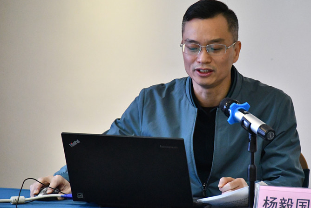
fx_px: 3103
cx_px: 182
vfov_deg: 3.8
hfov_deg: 5.7
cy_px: 100
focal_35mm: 359
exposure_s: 1/320
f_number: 5.6
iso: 11400
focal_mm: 200
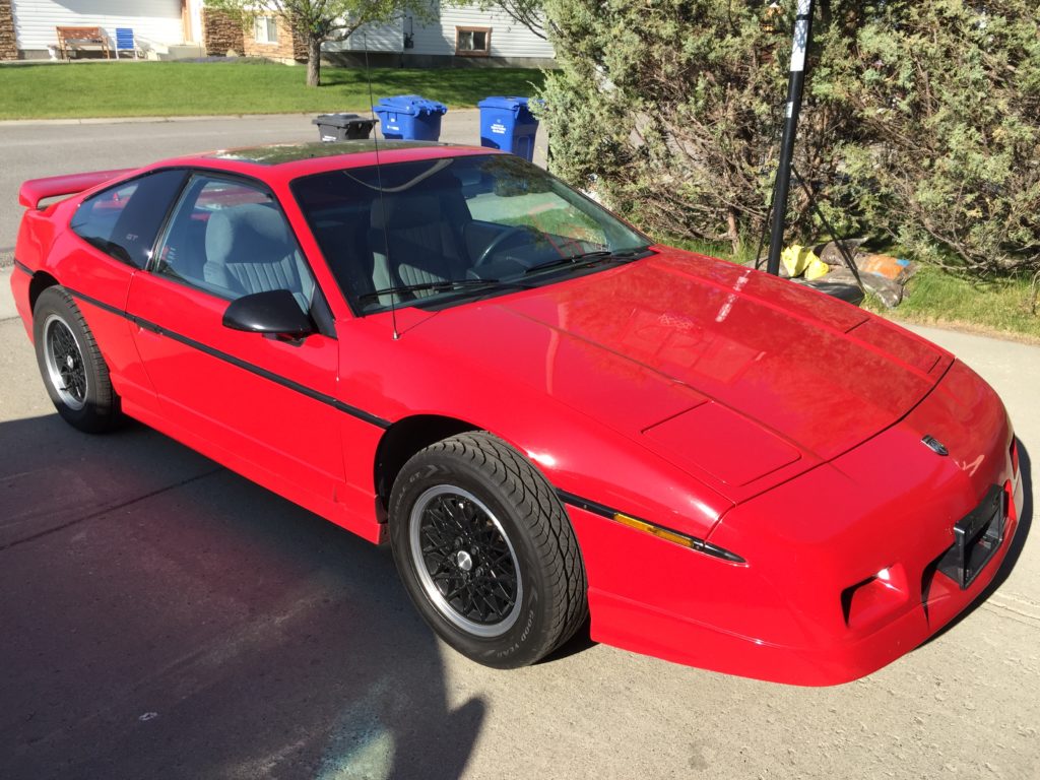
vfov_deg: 48.2
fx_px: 871
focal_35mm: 29
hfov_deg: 61.7
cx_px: 520
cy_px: 390
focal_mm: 4.15
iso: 32
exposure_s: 1/775
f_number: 2.2
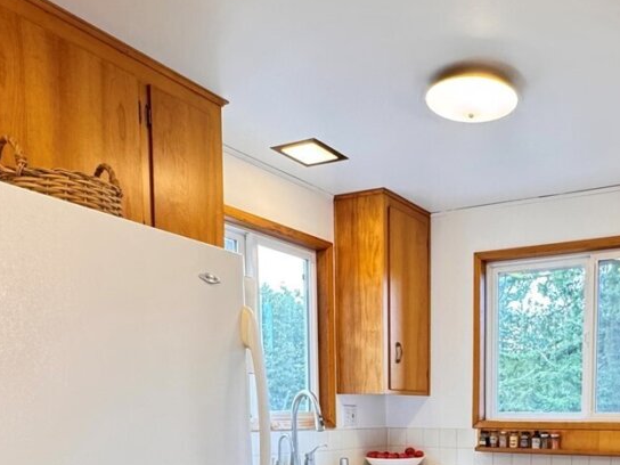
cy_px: 483
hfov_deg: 49.0
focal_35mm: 36
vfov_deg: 35.2
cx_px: 476
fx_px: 645
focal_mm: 2.22
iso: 200
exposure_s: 1/60
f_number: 2.2
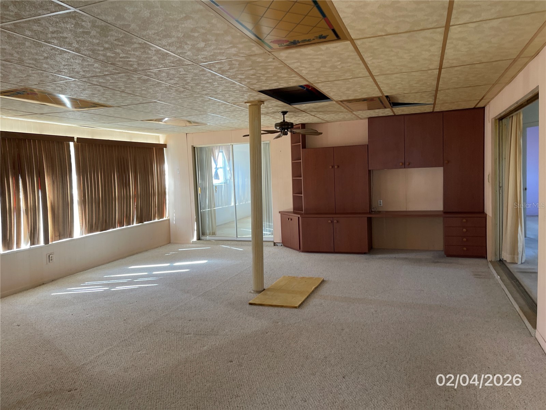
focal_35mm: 25
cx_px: 273
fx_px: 394
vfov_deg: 54.9
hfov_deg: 69.4
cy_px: 205
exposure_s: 1/87
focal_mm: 5.1
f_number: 1.6
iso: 125
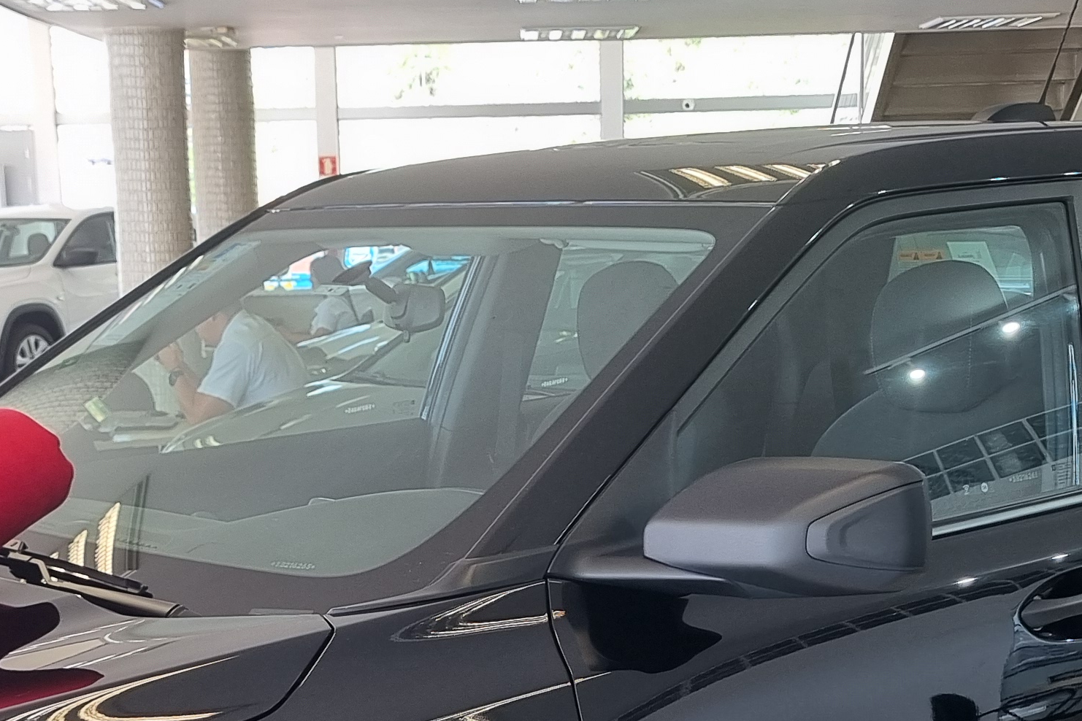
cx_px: 440
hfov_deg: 27.7
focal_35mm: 73
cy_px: 739
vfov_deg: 18.2
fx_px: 2194
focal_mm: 5.4
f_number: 1.8
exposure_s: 1/125
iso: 50
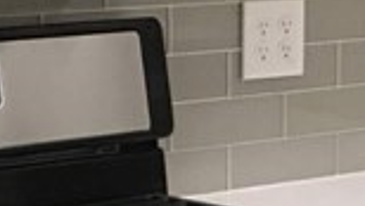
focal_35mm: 210
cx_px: 396
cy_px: 227
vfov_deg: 5.8
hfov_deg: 10.1
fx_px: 2035
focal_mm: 4.15
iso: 160
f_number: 2.2
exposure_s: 1/30
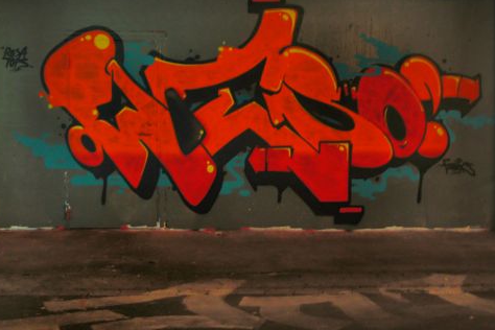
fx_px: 619
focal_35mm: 45
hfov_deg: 43.6
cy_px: 142
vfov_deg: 29.8
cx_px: 248
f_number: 2
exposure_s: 1/8
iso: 200
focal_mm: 8.99
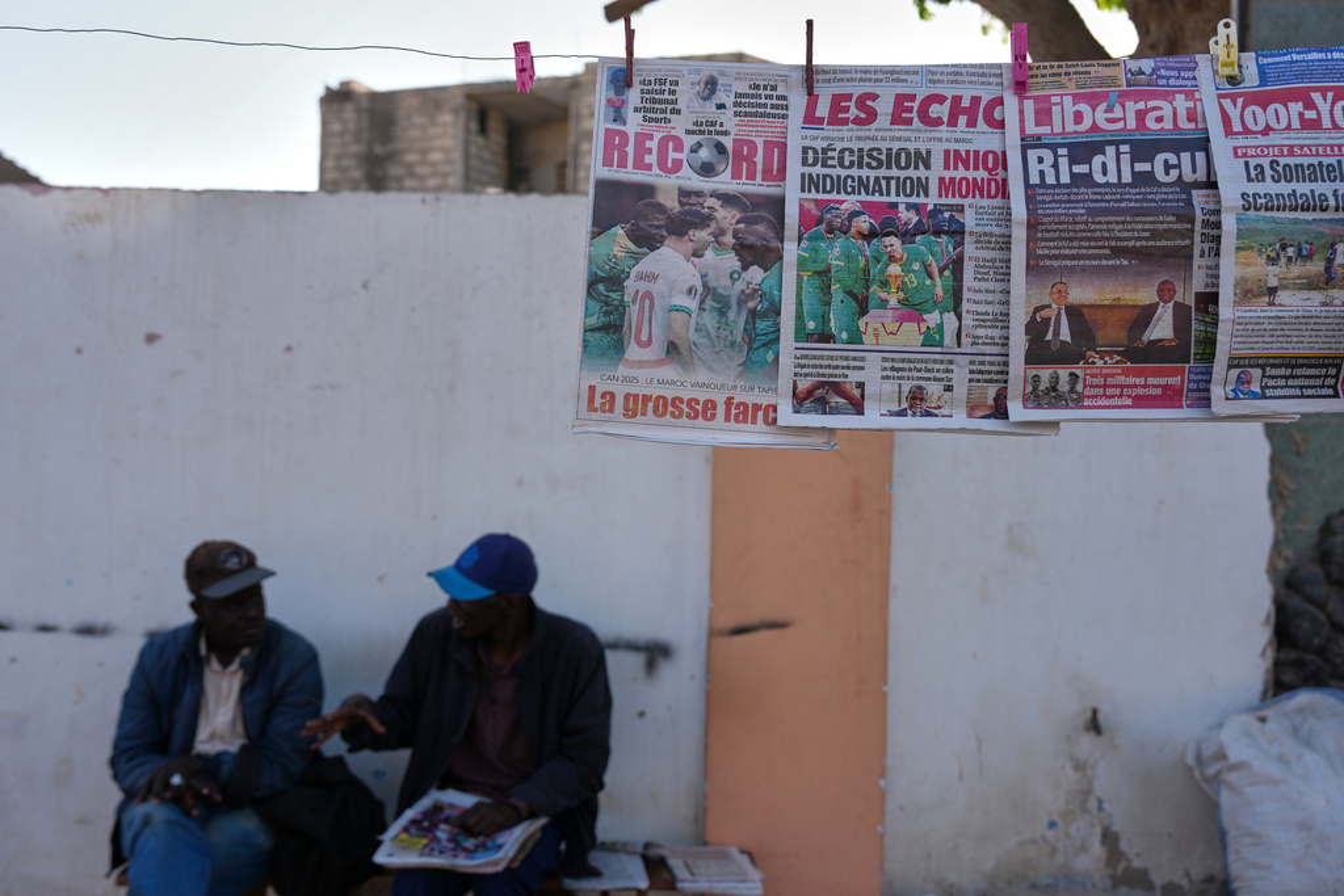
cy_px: 448
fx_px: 1456
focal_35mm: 39
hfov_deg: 49.5
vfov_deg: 34.2
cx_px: 672
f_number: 4
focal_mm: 39
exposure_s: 1/320
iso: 100
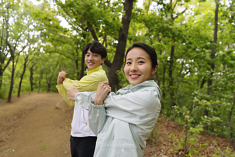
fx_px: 157
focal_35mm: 24
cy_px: 78
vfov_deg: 53.1
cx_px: 118
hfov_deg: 73.7
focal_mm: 24
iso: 200
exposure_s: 1/125
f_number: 2.8
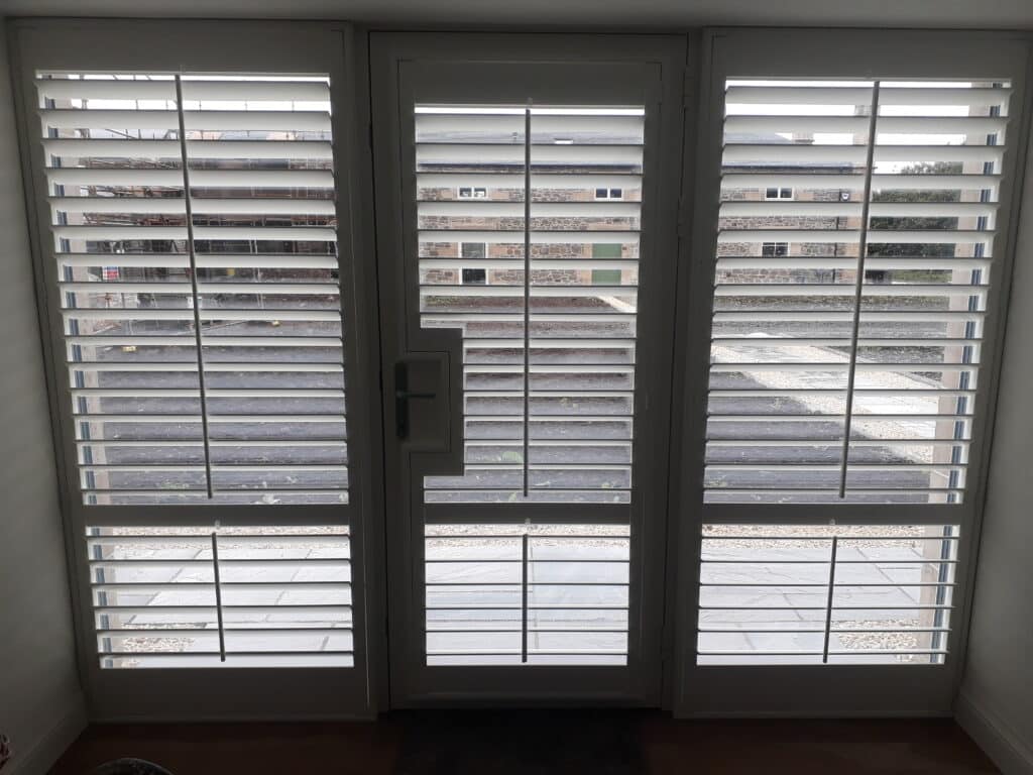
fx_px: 806
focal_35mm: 27
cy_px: 388
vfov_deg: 51.4
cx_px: 516
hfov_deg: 65.3
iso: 50
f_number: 1.9
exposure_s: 1/100
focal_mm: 3.6
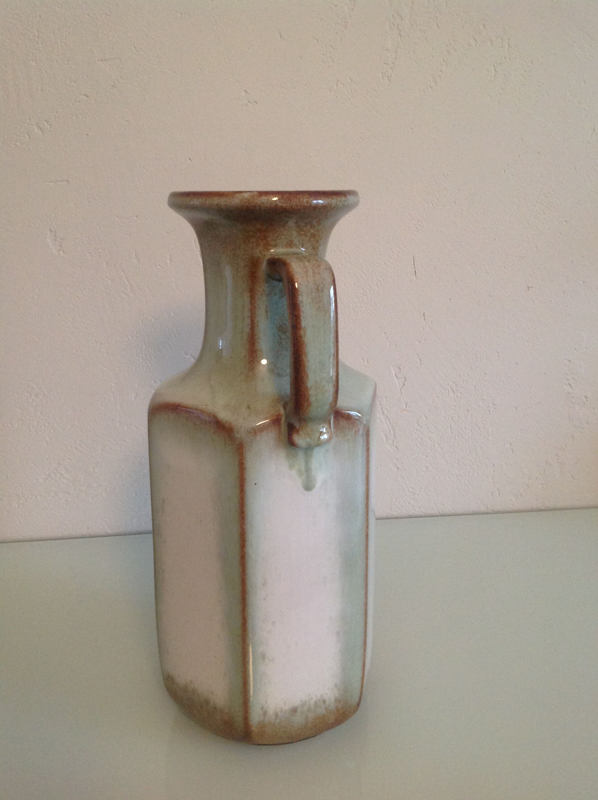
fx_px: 808
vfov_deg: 52.7
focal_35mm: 35
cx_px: 299
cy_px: 400
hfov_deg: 40.6
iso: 200
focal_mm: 4.28
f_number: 2.4
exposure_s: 1/15
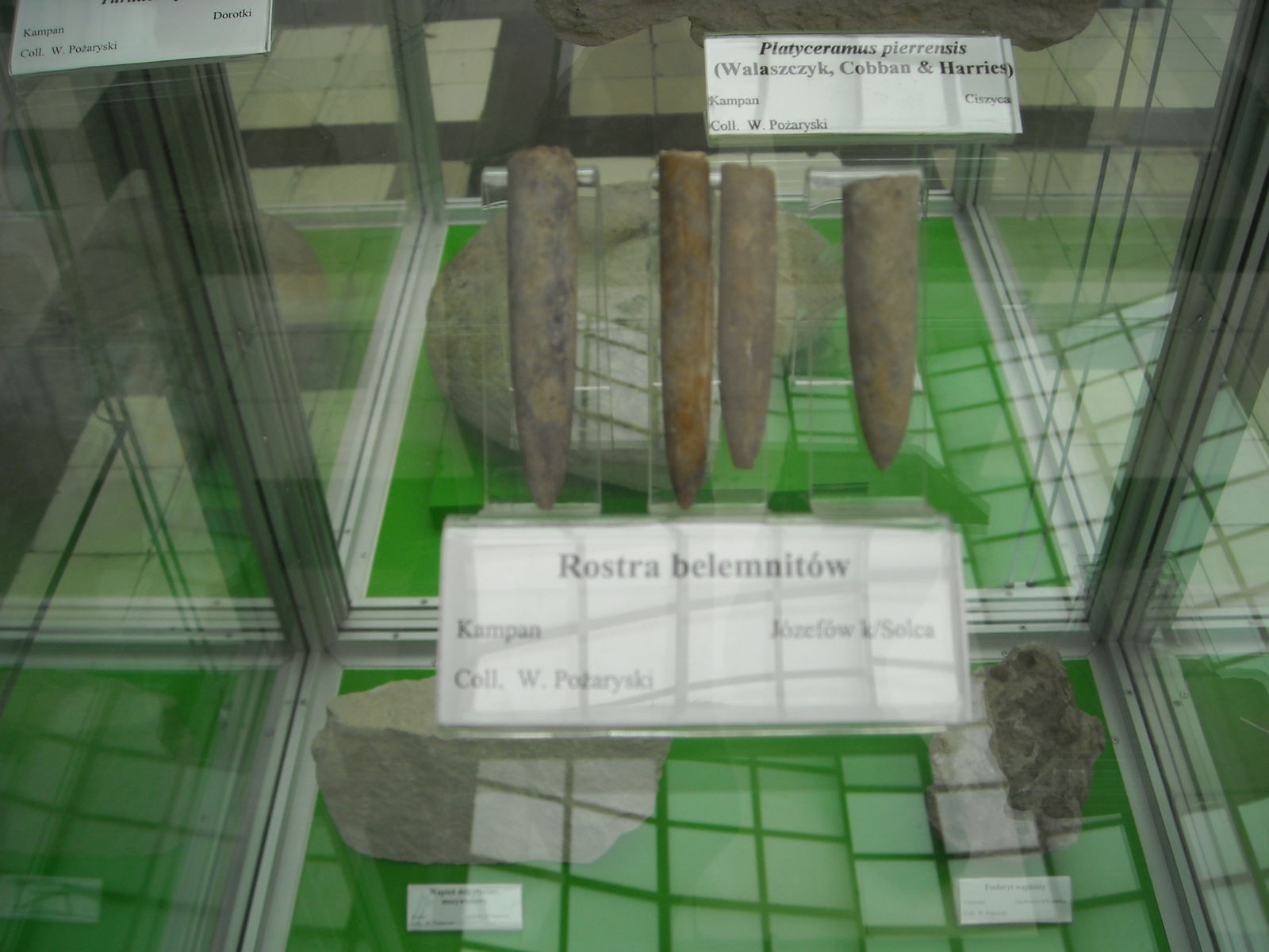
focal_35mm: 35
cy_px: 476
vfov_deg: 40.7
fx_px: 1283
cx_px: 634
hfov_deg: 52.6
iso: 64
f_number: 2.8
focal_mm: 5.7
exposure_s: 1/67
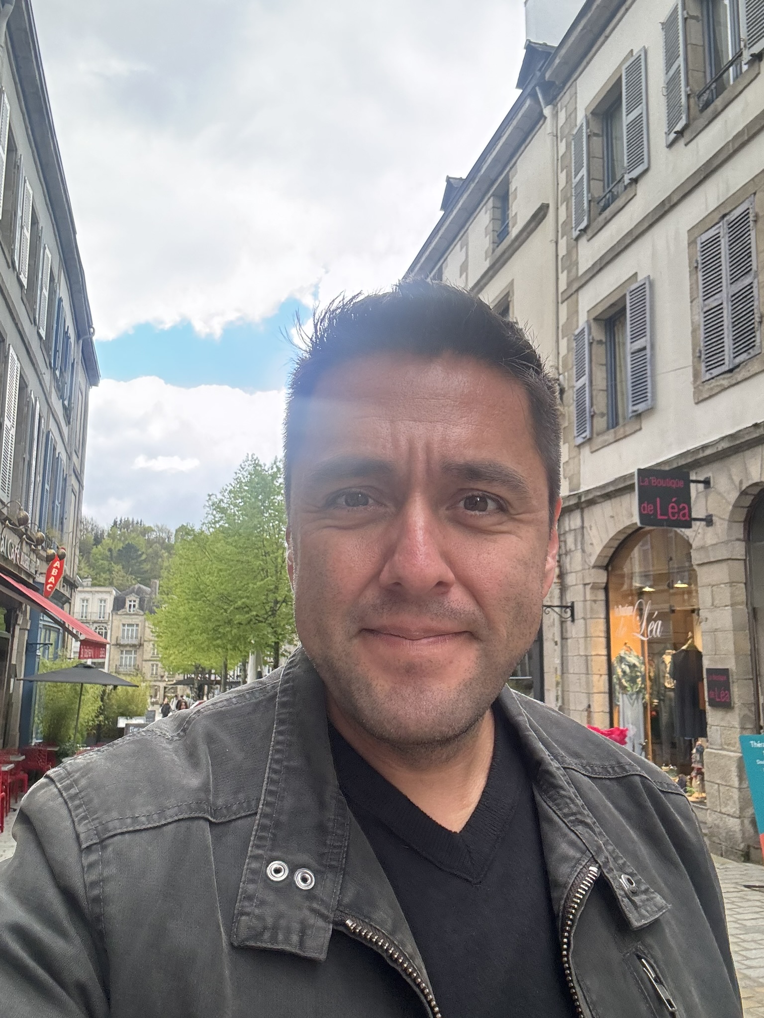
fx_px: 883
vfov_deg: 60.0
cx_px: 382
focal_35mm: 30
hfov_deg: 46.8
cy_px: 509
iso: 32
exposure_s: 1/121
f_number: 1.9
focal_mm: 2.69
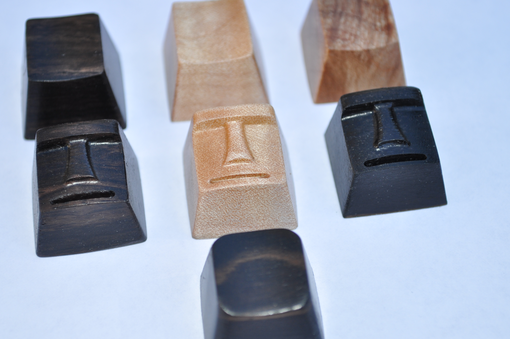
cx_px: 229
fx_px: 1217
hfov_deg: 23.7
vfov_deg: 15.8
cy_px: 167
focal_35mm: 86
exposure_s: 1/200
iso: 200
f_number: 5.3
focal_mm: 44
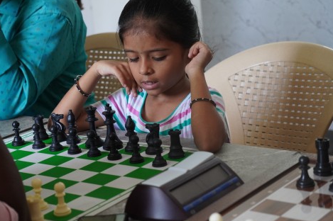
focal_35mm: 85
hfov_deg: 24.1
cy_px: 112
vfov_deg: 16.1
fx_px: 781
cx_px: 165
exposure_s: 1/60
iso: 1250
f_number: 5
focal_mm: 55
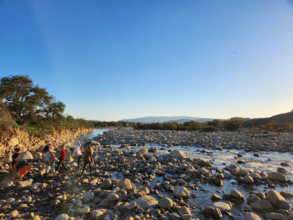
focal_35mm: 23
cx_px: 146
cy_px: 110
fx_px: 195
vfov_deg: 58.9
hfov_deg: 73.9
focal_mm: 5.4
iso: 20
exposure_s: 1/1192
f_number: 1.8
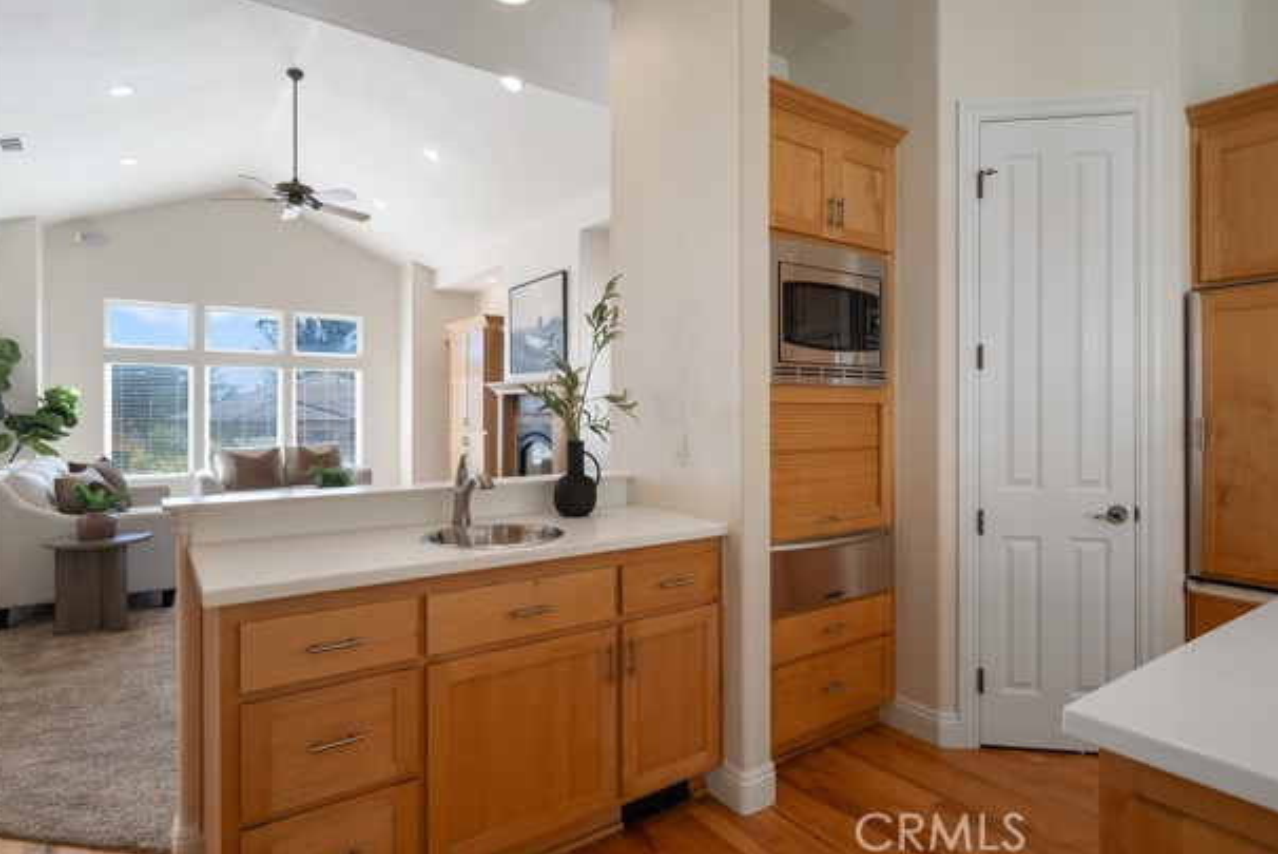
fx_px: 694
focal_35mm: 20
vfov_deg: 63.2
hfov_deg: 85.3
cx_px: 660
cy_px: 412
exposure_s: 1/13
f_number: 8
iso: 100
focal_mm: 18.5
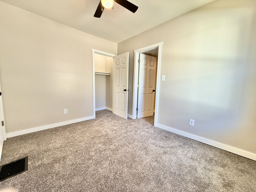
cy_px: 96
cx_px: 128
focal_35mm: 14
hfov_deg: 102.1
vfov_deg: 85.7
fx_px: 104
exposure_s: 1/120
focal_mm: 2.22
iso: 250
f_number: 2.2
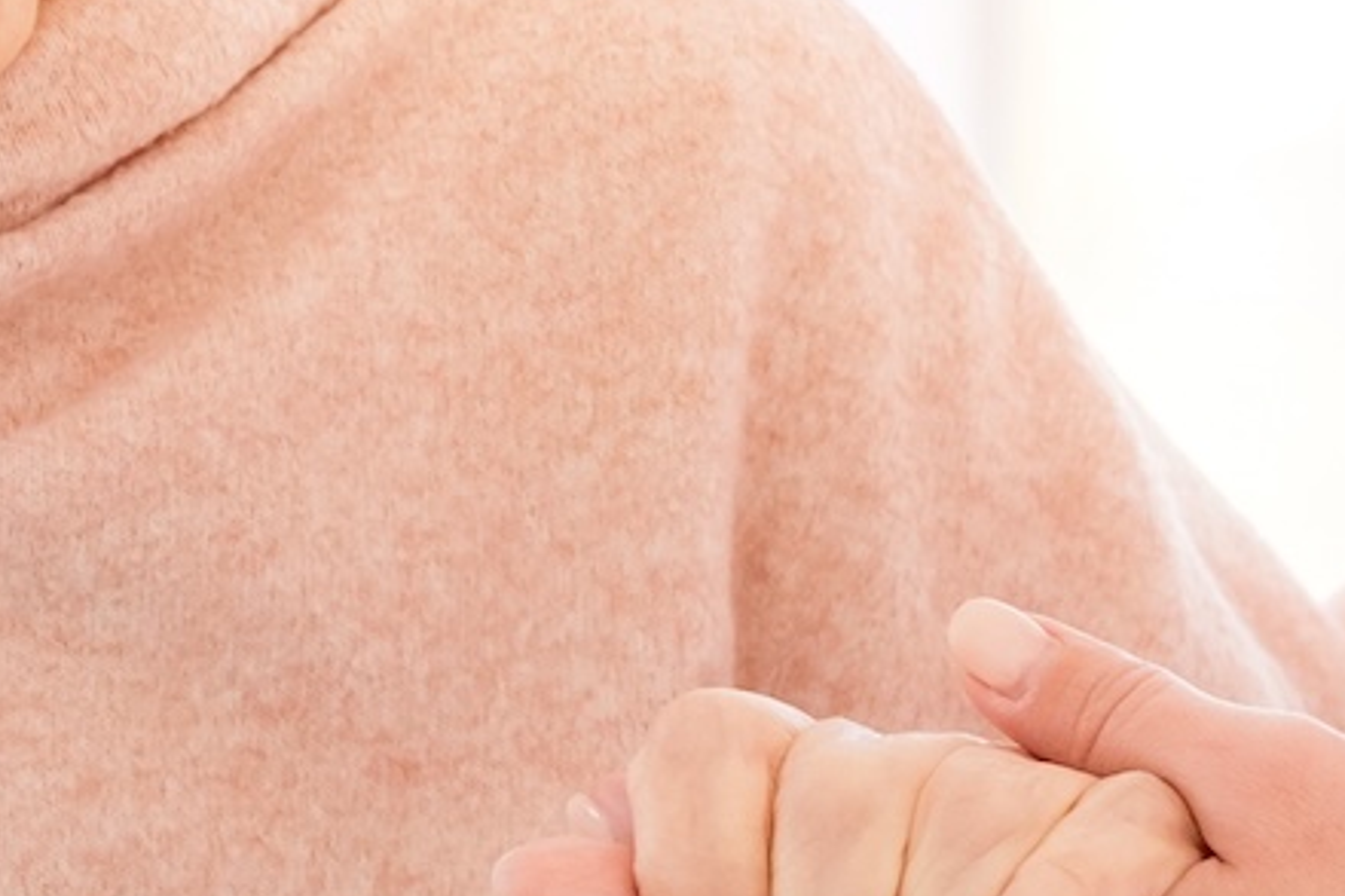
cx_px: -104
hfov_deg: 3.0
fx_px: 25469
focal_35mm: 682
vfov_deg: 2.0
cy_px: 402
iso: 500
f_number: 3.6
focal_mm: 80
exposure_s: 1/250
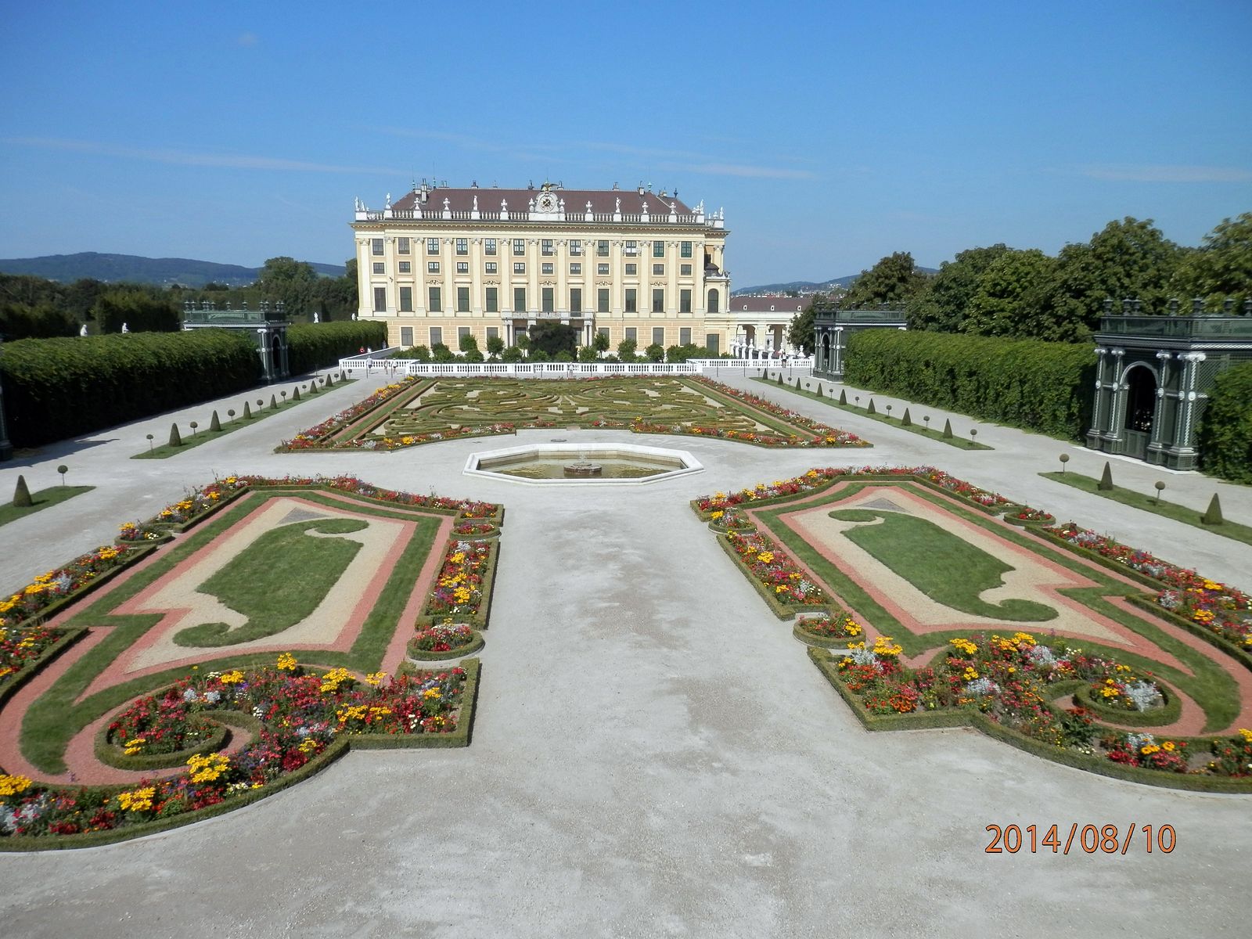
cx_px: 626
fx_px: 904
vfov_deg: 54.9
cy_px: 470
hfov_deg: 69.4
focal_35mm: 25
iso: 80
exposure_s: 1/200
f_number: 8.7
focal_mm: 4.5
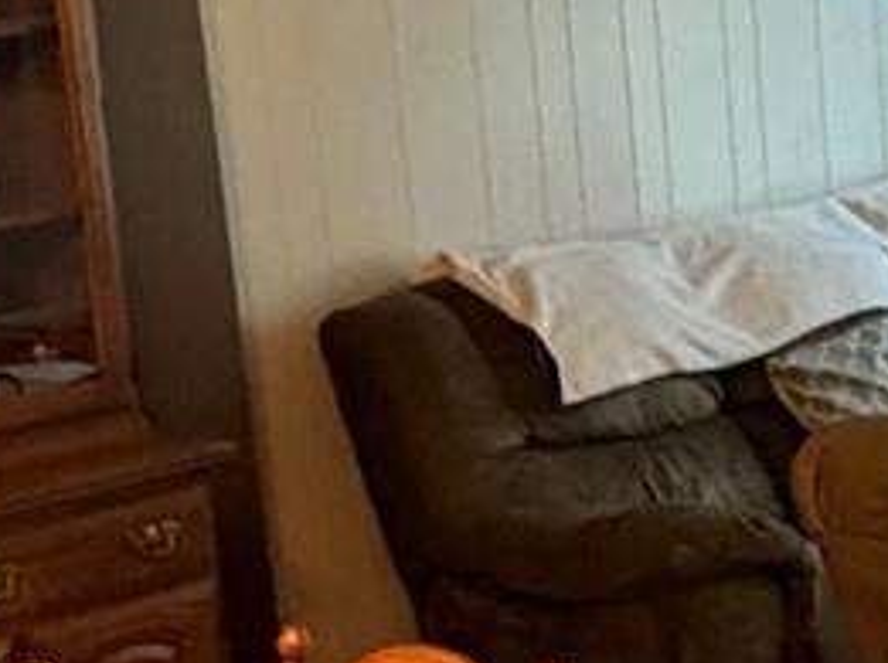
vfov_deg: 13.2
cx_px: 769
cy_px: 677
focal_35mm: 110
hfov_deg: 17.7
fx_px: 2818
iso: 800
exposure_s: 1/60
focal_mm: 2.22
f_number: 2.2
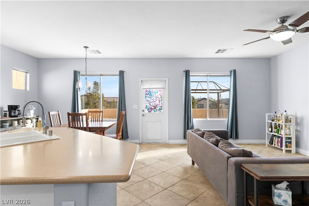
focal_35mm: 20
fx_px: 172
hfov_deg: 84.0
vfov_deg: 61.9
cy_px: 103
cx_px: 154
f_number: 8
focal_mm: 20
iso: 400
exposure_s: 1/100
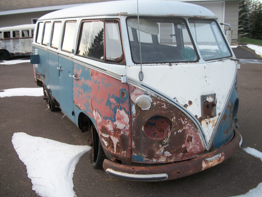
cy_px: 97
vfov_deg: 43.0
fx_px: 250
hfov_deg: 55.3
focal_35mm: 33
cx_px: 130
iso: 80
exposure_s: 1/320
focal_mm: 5.7
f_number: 2.9
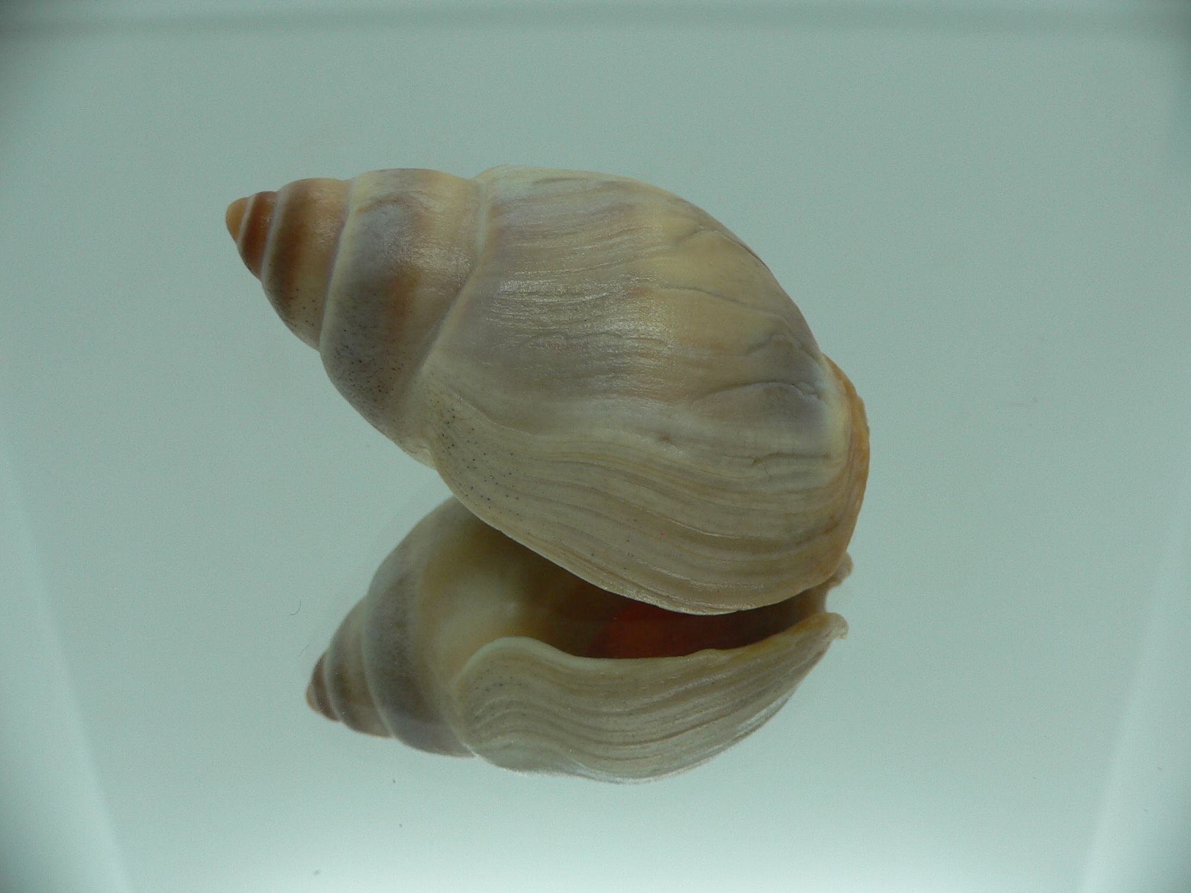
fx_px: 1204
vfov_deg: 40.7
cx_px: 596
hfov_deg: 52.6
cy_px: 446
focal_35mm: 35
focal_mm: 4.6
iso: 80
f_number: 2.8
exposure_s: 1/80
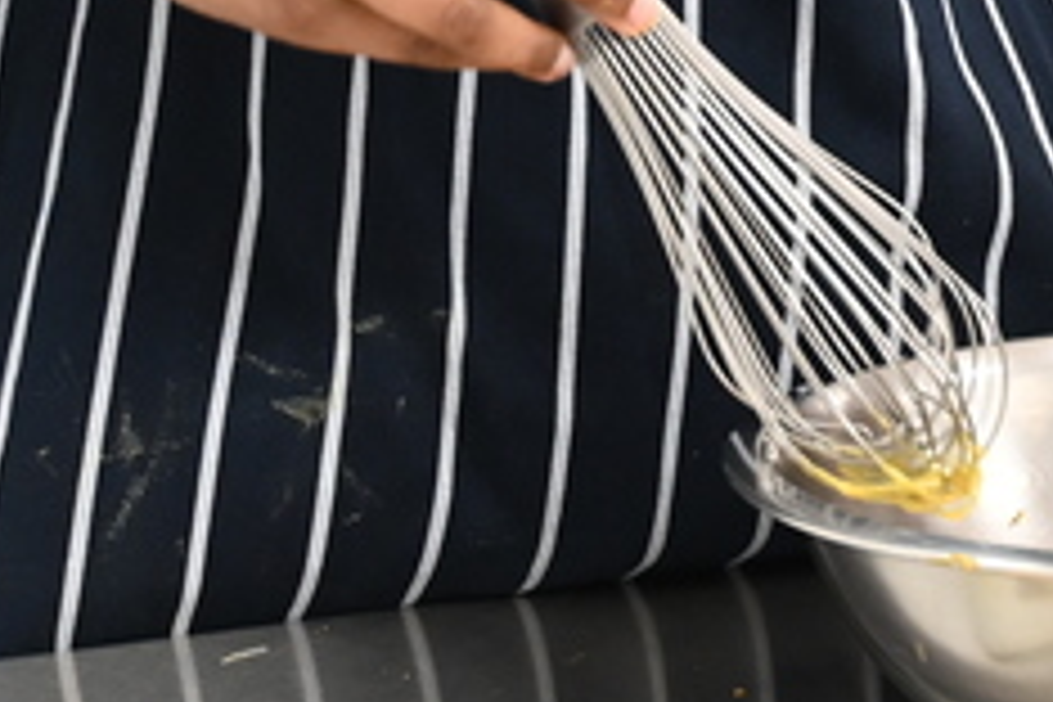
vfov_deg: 6.7
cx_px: 1305
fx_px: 5879
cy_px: -578
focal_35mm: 201
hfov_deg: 10.1
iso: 2200
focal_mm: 46
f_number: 4
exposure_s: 1/125
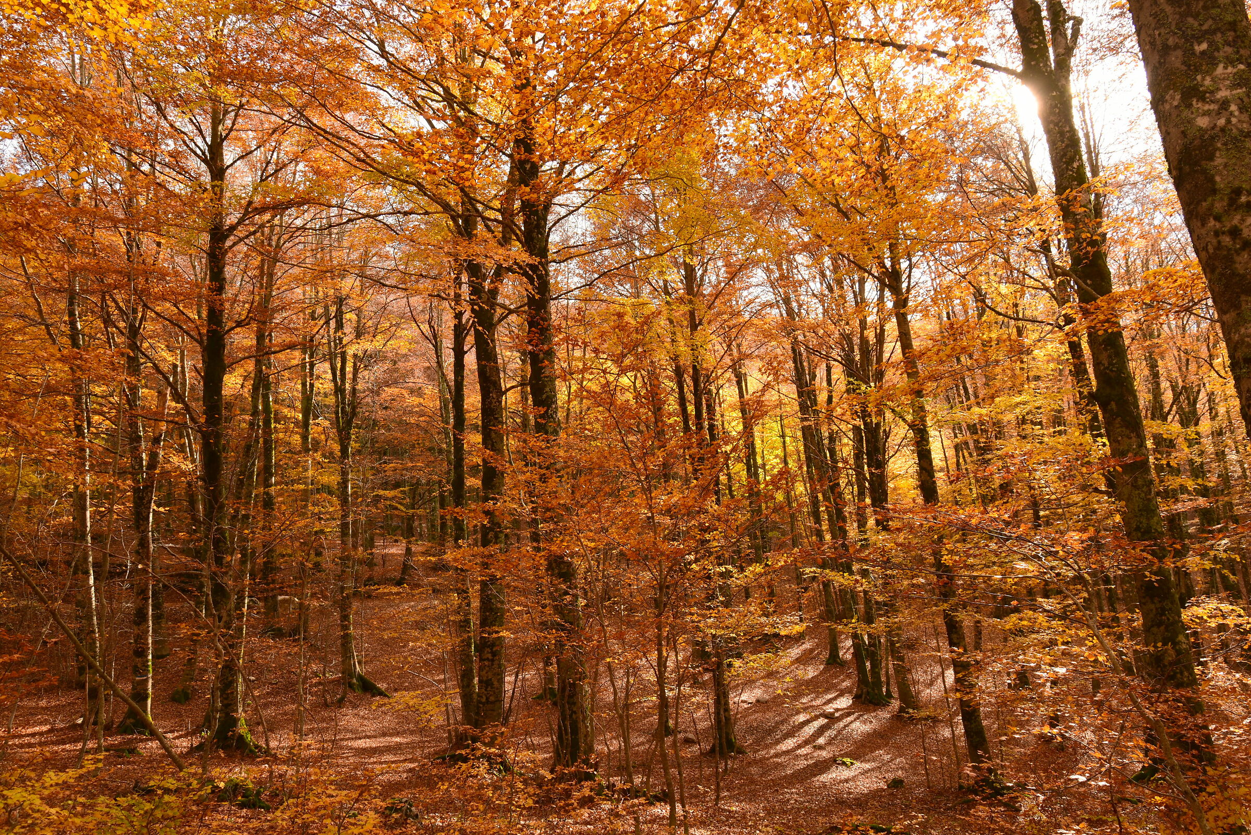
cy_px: 418
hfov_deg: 73.7
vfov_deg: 53.2
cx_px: 626
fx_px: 834
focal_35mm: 24
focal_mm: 24
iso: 100
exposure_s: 1/40
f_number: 8
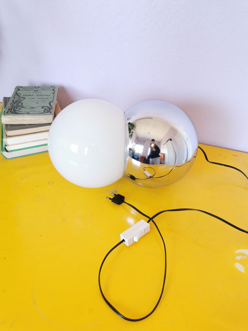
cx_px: 124
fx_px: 258
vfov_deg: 65.3
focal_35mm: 27
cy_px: 166
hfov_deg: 51.4
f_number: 1.8
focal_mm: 5.58
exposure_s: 1/50
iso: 100
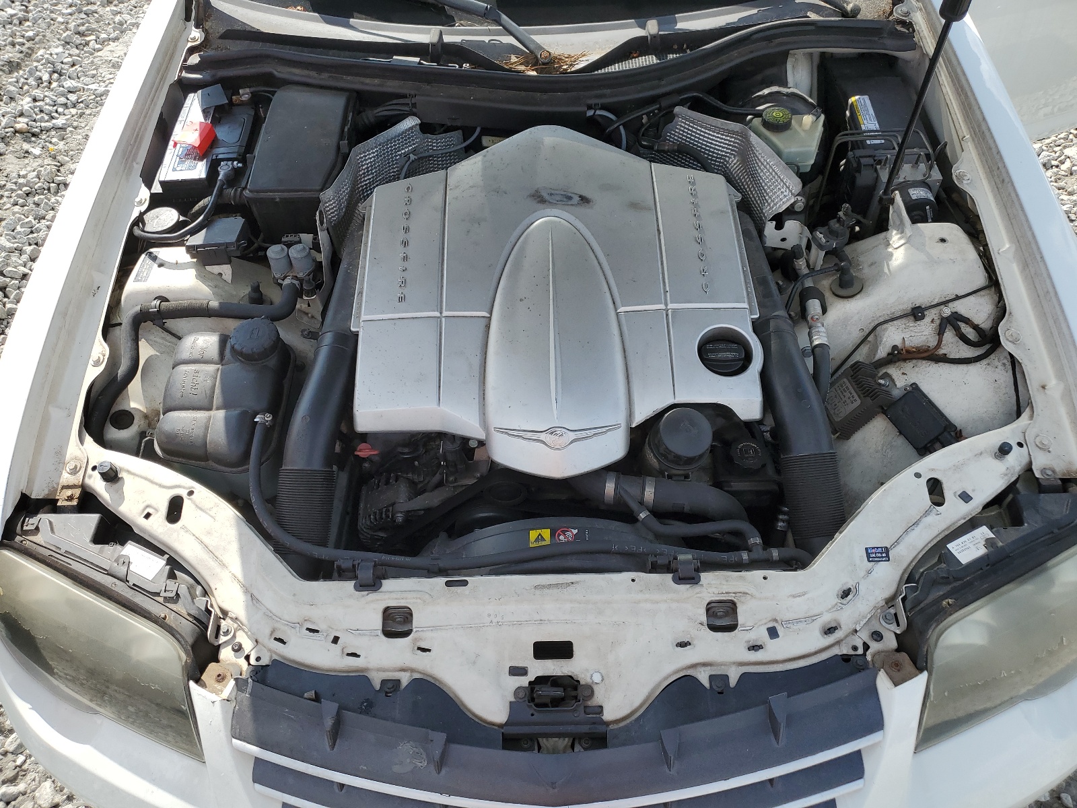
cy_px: 404
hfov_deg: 67.3
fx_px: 809
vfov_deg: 53.1
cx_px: 538
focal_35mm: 26
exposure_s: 1/2000
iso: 50
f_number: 1.5
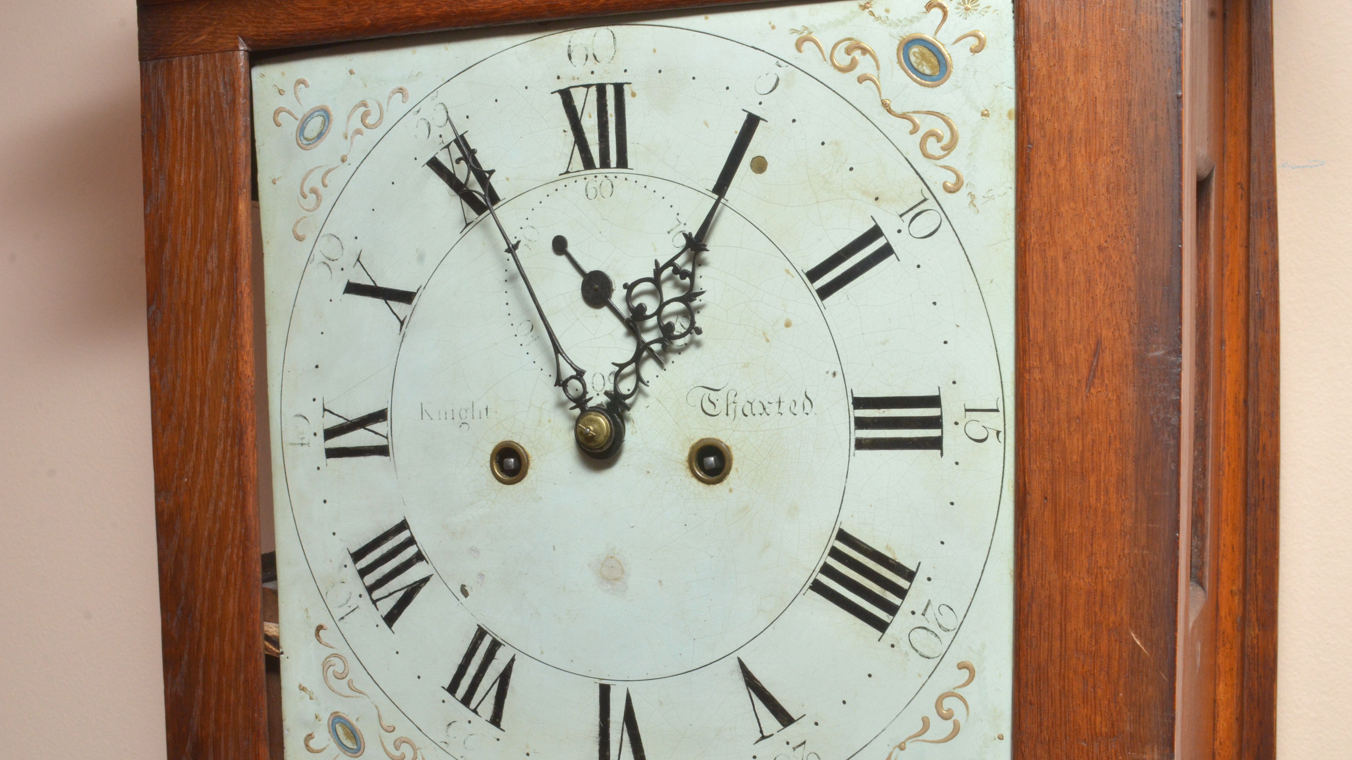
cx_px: 677
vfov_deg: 27.1
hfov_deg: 46.4
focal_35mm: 44
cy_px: 418
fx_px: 1577
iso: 800
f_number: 20
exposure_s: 1/125
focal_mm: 28
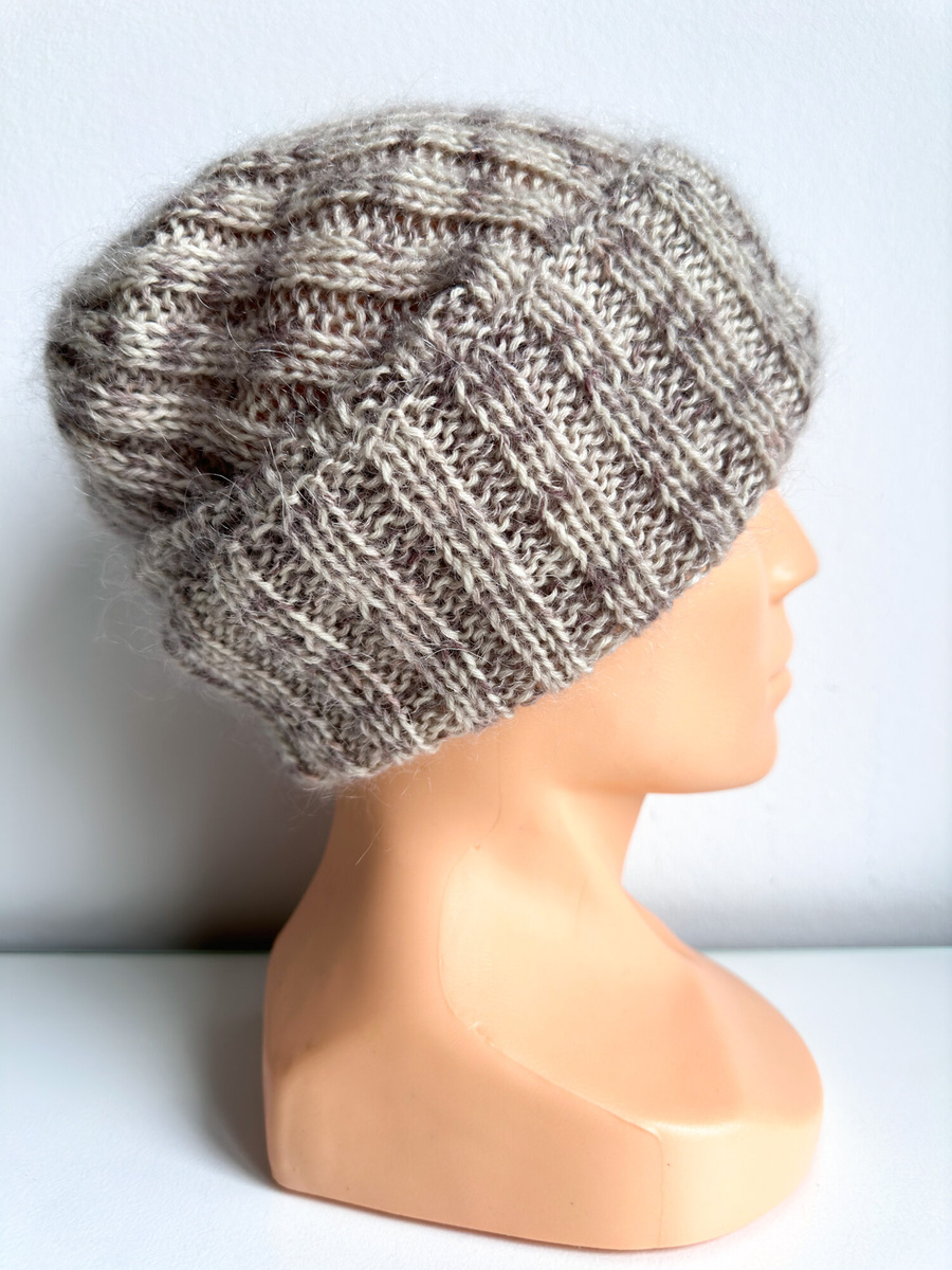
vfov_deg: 71.6
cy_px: 635
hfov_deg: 56.8
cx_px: 476
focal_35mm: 24
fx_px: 880
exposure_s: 1/180
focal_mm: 6.86
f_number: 1.8
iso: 80
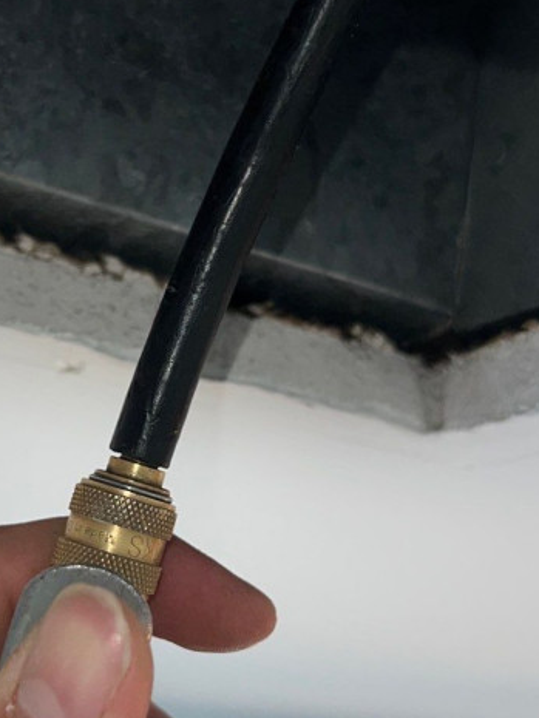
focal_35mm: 57
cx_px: 186
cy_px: 348
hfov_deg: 25.6
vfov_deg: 33.8
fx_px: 1183
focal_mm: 4
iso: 20
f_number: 1.8
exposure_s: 1/695
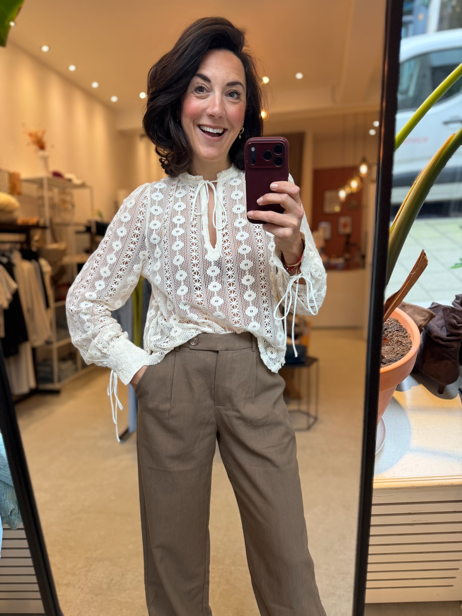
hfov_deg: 56.8
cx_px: 231
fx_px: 427
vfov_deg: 71.6
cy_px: 308
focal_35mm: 24
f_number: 1.78
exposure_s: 1/100
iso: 125
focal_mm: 6.76
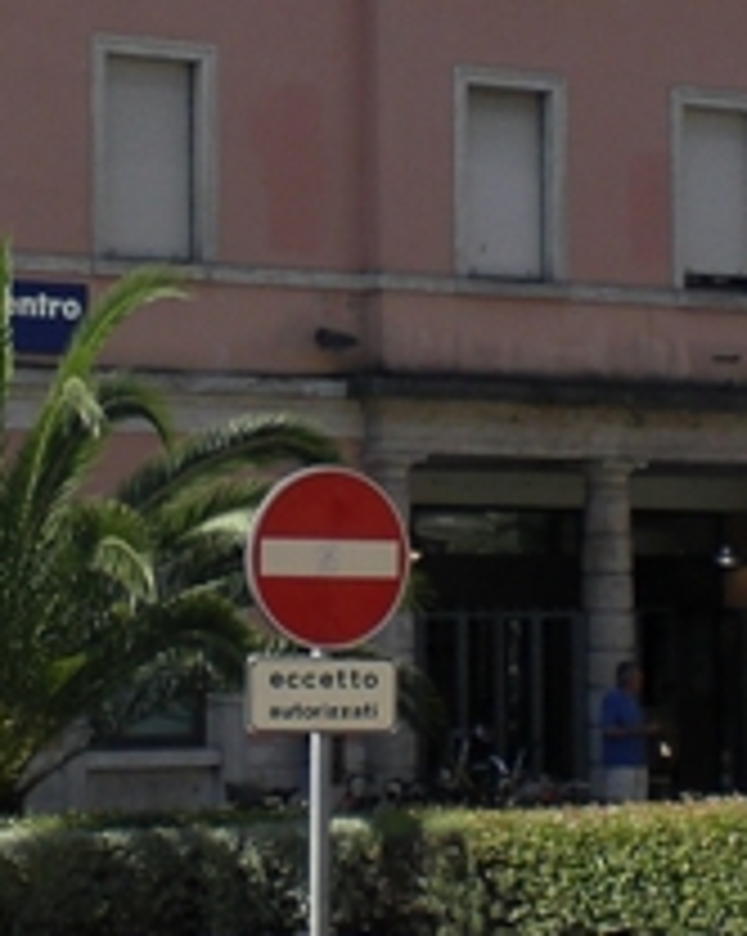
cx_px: 292
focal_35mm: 143
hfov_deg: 10.8
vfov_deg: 13.5
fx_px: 3958
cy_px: 396
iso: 50
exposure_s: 1/320
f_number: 4.4
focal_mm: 6.3
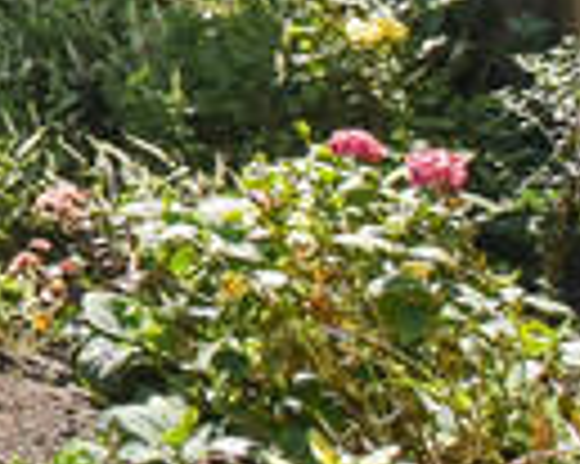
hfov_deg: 11.6
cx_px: -1061
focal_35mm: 112
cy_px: -498
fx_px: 1921
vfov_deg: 12.1
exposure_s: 1/250
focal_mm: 10
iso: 110
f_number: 8
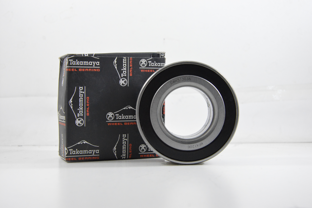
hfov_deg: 31.9
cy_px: 104
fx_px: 546
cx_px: 156
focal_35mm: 63
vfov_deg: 21.5
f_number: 7.1
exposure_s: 1/100
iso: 3200
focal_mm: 42
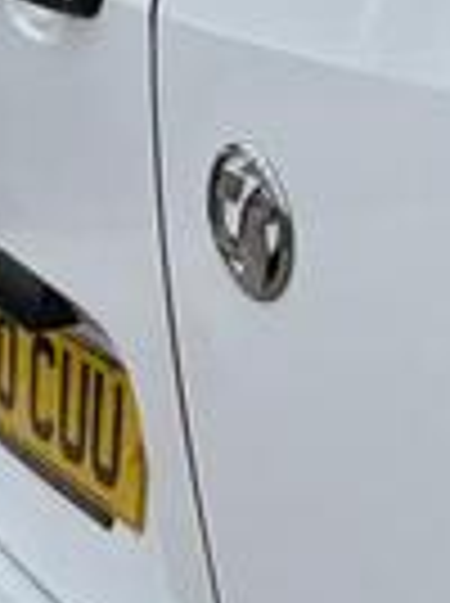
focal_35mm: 174
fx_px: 3026
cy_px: -22
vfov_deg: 11.3
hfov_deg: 7.9
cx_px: 1080
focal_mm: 5.96
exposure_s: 1/1048
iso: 50
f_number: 1.6
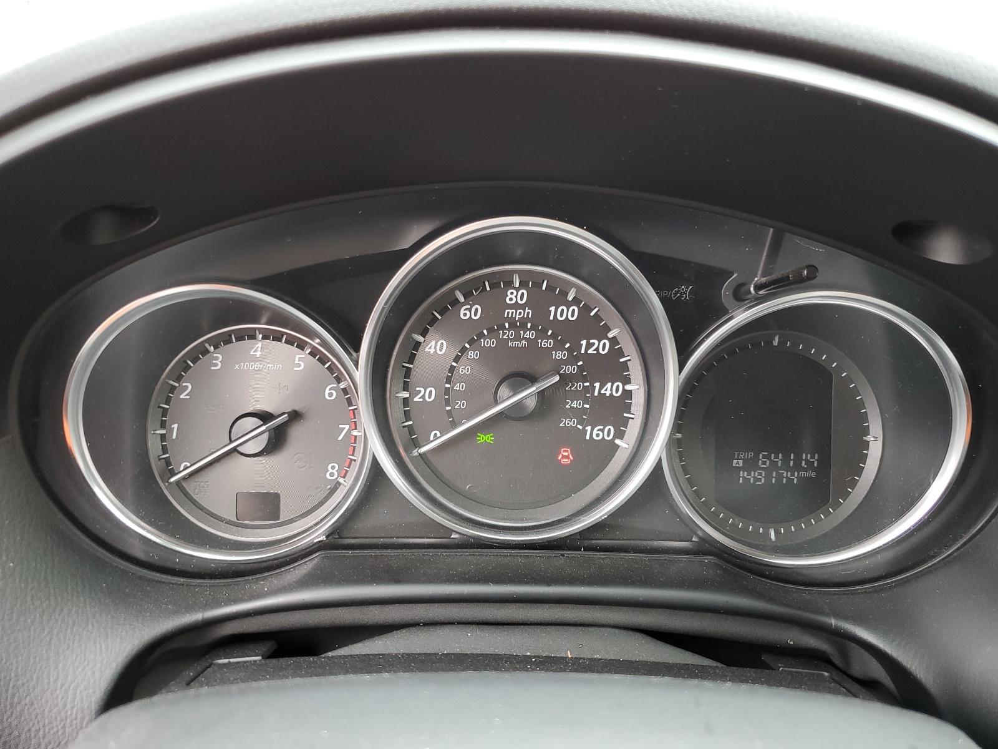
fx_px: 750
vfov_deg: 53.1
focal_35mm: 26
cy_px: 374
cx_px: 499
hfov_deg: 67.3
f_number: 1.5
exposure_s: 1/60.2
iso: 66
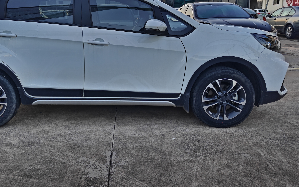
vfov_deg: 37.9
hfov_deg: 57.0
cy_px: 63
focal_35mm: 33
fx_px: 269
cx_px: 103
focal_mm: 6.06
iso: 320
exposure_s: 1/300
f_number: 1.6
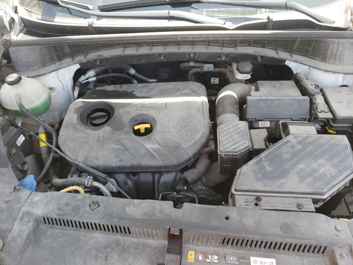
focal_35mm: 26
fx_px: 265
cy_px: 132
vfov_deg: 53.1
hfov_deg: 67.3
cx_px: 176
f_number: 1.5
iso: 50
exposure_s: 1/179
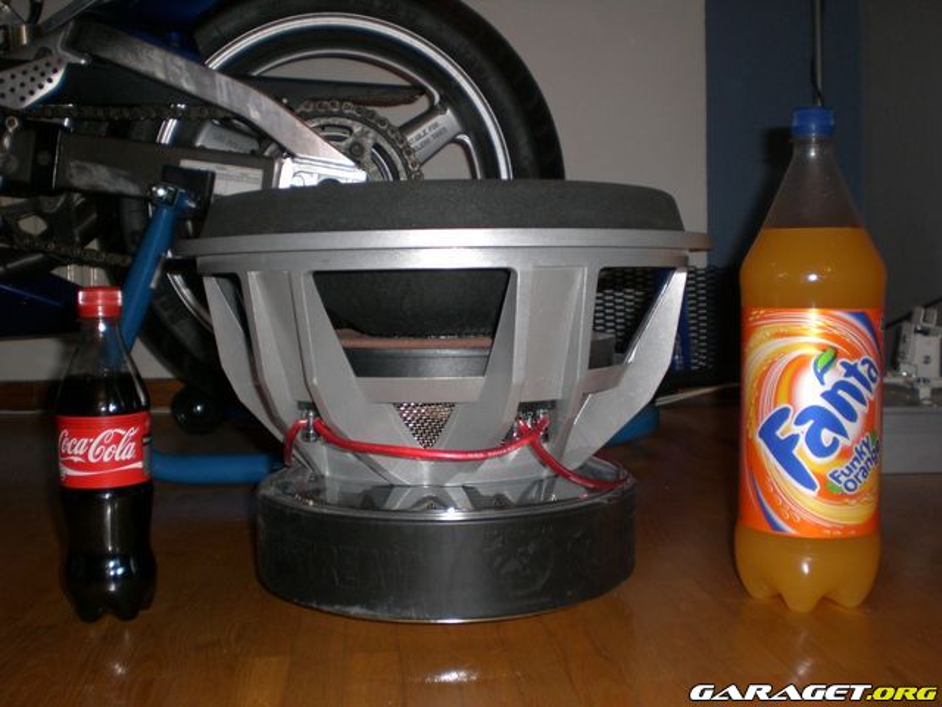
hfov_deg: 49.0
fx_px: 1034
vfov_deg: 37.7
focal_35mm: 38
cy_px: 354
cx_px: 471
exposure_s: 1/60
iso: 100
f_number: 3.1
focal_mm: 6.3
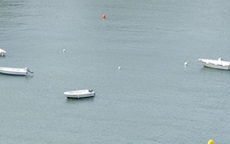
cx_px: -458
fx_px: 3862
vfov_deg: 2.1
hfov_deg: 3.3
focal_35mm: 616
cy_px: -144
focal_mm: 98
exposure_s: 1/1250
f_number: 6.3
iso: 400
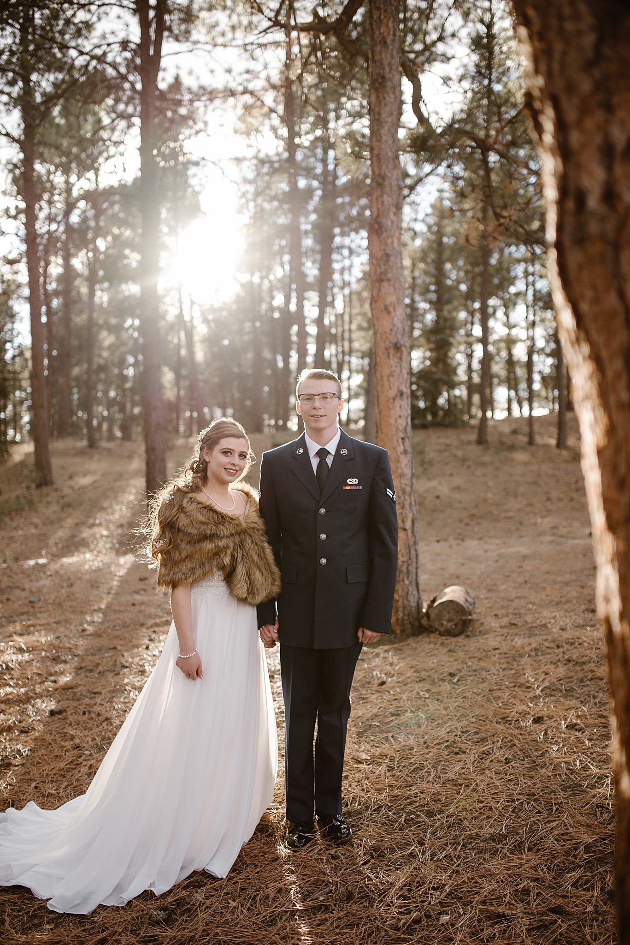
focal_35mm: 35
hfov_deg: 37.9
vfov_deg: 54.4
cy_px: 472
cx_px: 315
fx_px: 918
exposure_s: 1/800
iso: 200
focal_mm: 35
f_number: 2
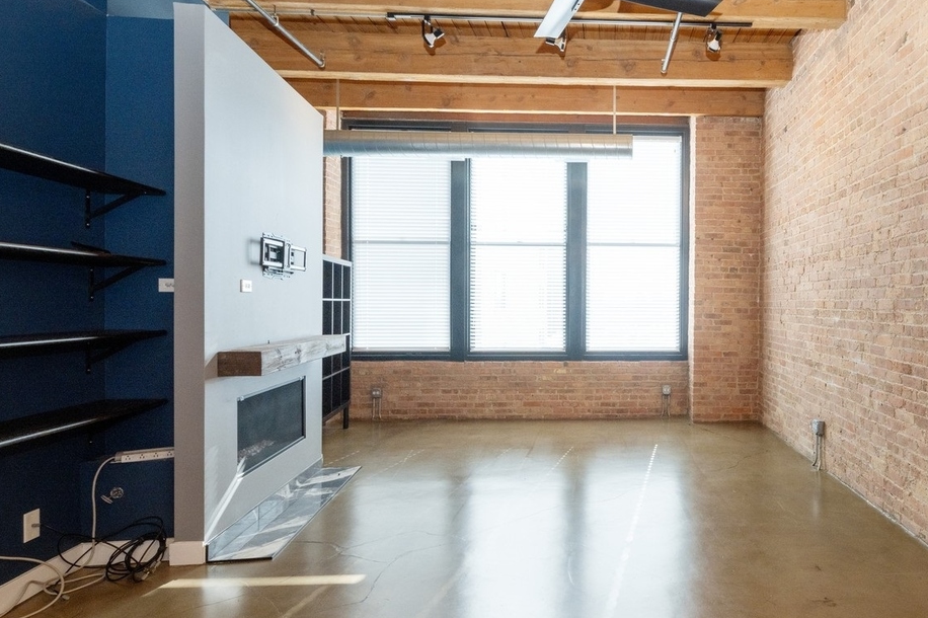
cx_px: 640
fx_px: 593
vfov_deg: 55.0
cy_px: 331
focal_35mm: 23
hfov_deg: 73.1
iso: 200
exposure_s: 1/100
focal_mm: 13
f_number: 8
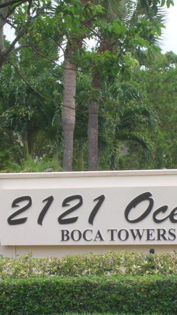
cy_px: 224
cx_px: 124
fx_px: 1384
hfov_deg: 7.3
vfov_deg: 12.9
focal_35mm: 166
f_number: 6.9
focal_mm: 13
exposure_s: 1/56.5
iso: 50
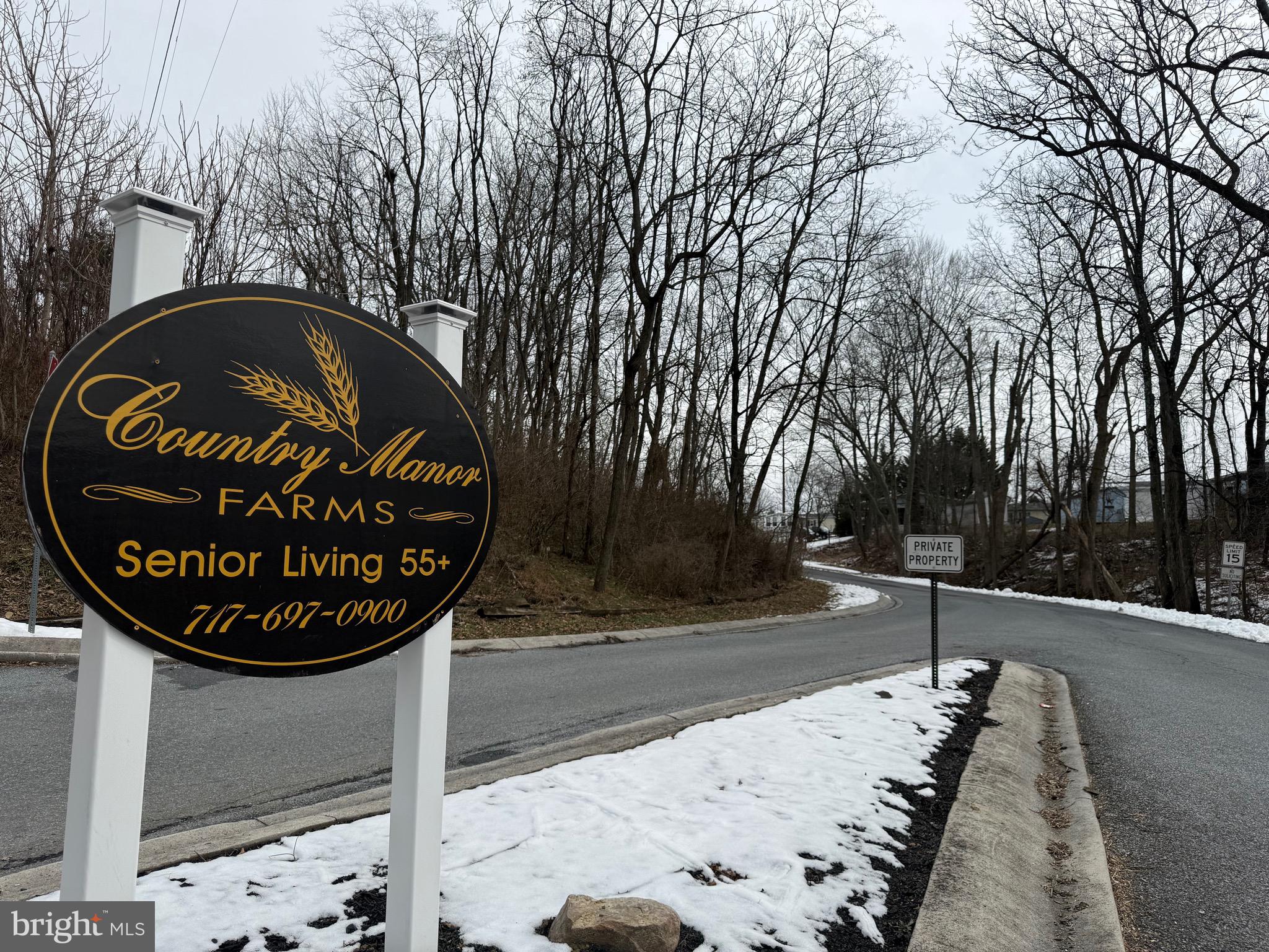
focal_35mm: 24
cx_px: 634
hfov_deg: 71.6
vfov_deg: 56.8
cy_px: 476
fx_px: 880
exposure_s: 1/4673
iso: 80
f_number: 1.78
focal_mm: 6.76
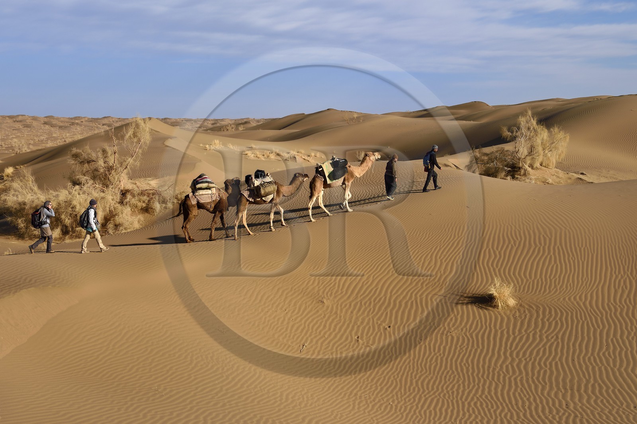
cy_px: 212
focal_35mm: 45
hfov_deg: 43.6
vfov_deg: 29.9
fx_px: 796
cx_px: 318
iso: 200
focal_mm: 45
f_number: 10
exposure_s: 1/400
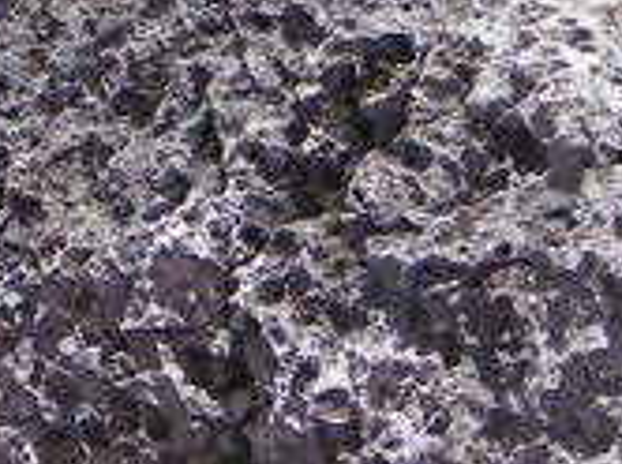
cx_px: -832
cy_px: 363
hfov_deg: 6.7
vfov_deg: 5.3
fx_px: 5024
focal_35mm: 280
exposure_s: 1/400
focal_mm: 10.3
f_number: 5
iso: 64
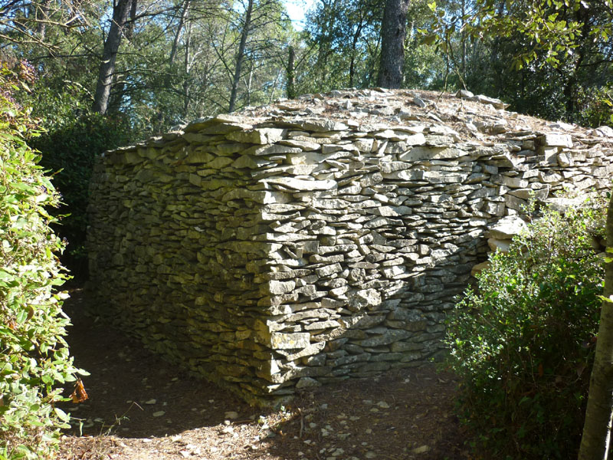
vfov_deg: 42.9
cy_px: 230
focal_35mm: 33
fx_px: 584
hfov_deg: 55.4
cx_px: 306
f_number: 2.8
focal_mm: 5.5
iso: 80
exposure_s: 1/160
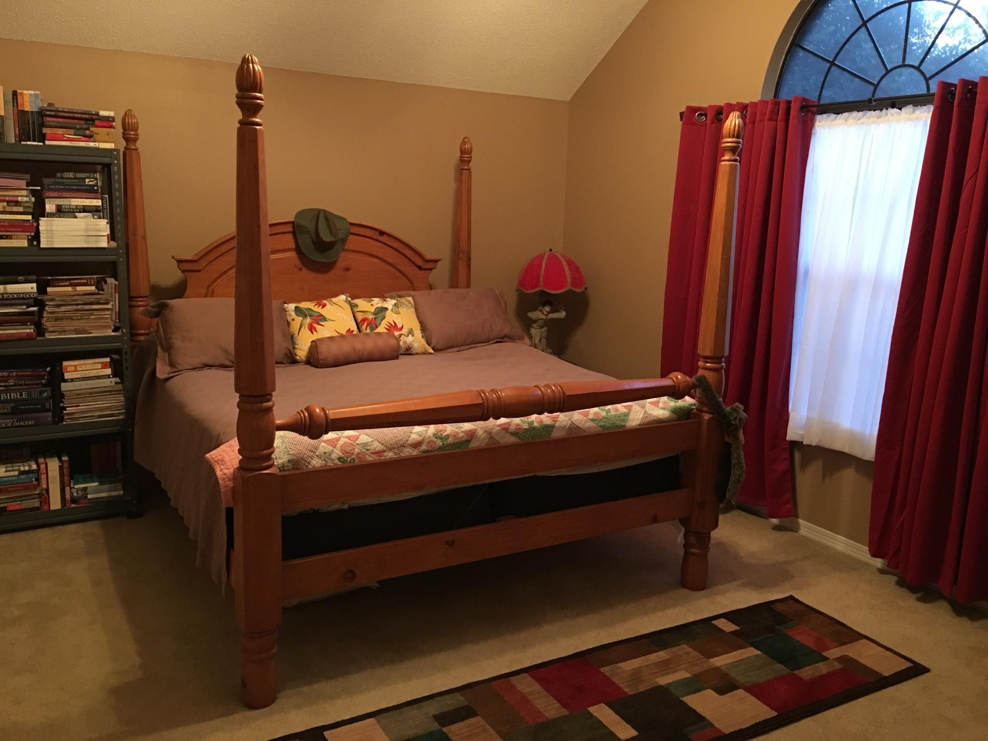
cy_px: 370
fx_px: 828
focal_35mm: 29
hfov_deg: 61.7
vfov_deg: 48.2
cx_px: 494
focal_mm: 4.15
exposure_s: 1/4
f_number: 2.2
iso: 80
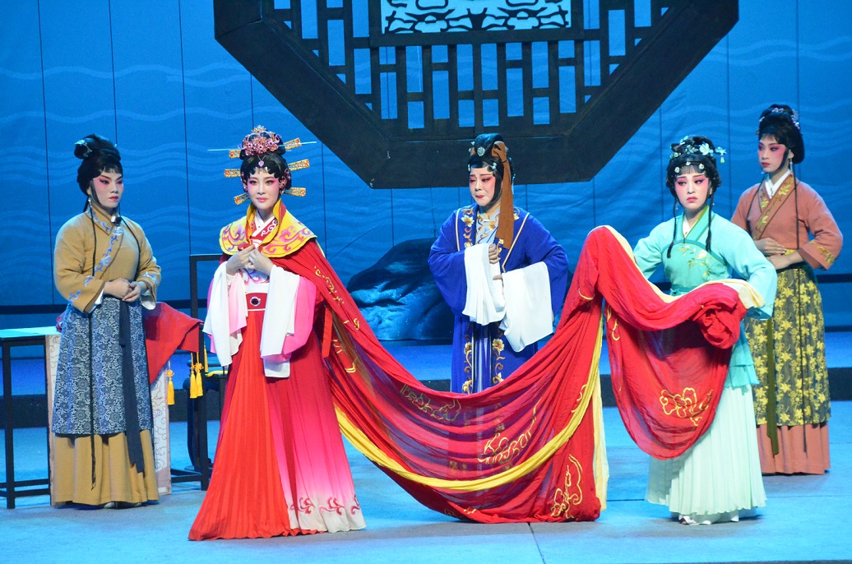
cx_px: 426
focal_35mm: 232
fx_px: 5491
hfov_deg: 8.9
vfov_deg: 5.9
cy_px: 282
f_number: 7.1
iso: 6400
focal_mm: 155
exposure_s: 1/800
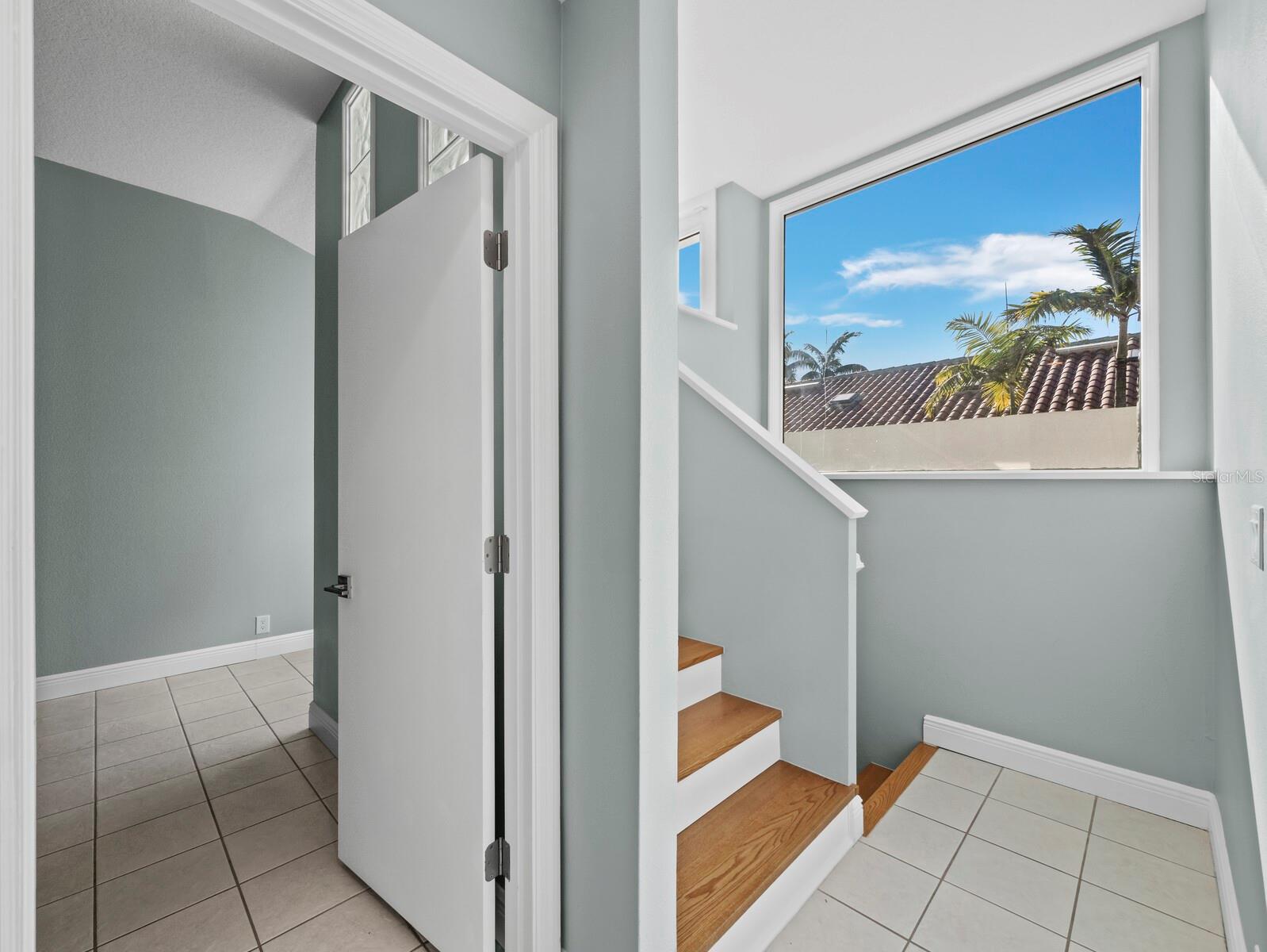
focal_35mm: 14
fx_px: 513
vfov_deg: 85.7
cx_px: 634
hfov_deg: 102.0
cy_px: 476
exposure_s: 1/13
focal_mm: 7
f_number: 11
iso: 320
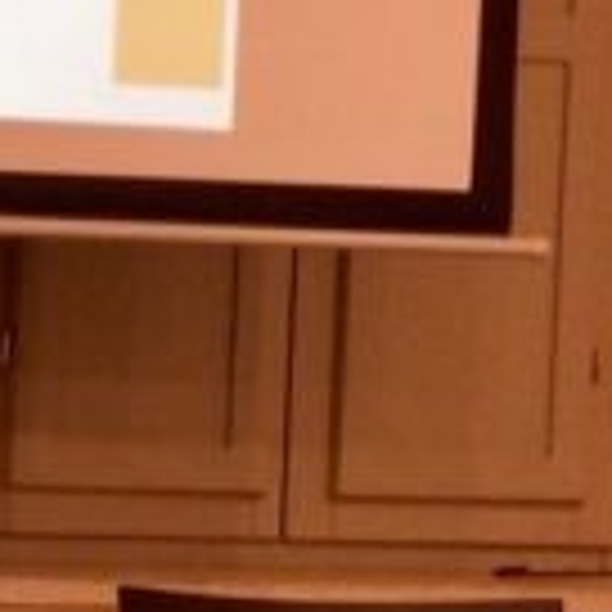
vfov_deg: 10.5
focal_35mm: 166
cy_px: 297
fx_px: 3320
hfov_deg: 9.8
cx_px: -590
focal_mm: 3.3
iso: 50
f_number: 2.4
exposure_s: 1/25
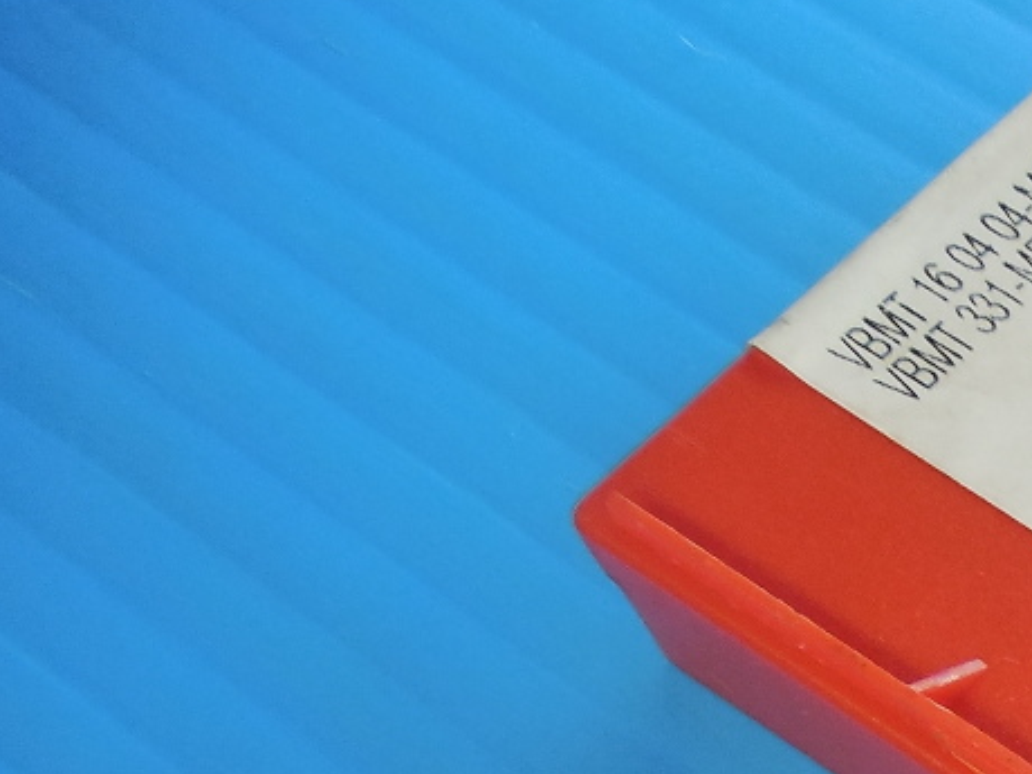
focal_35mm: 87
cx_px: 1777
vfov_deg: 15.5
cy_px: 1205
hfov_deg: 18.4
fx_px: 2594
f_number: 3.3
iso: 125
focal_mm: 4.5
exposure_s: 1/200
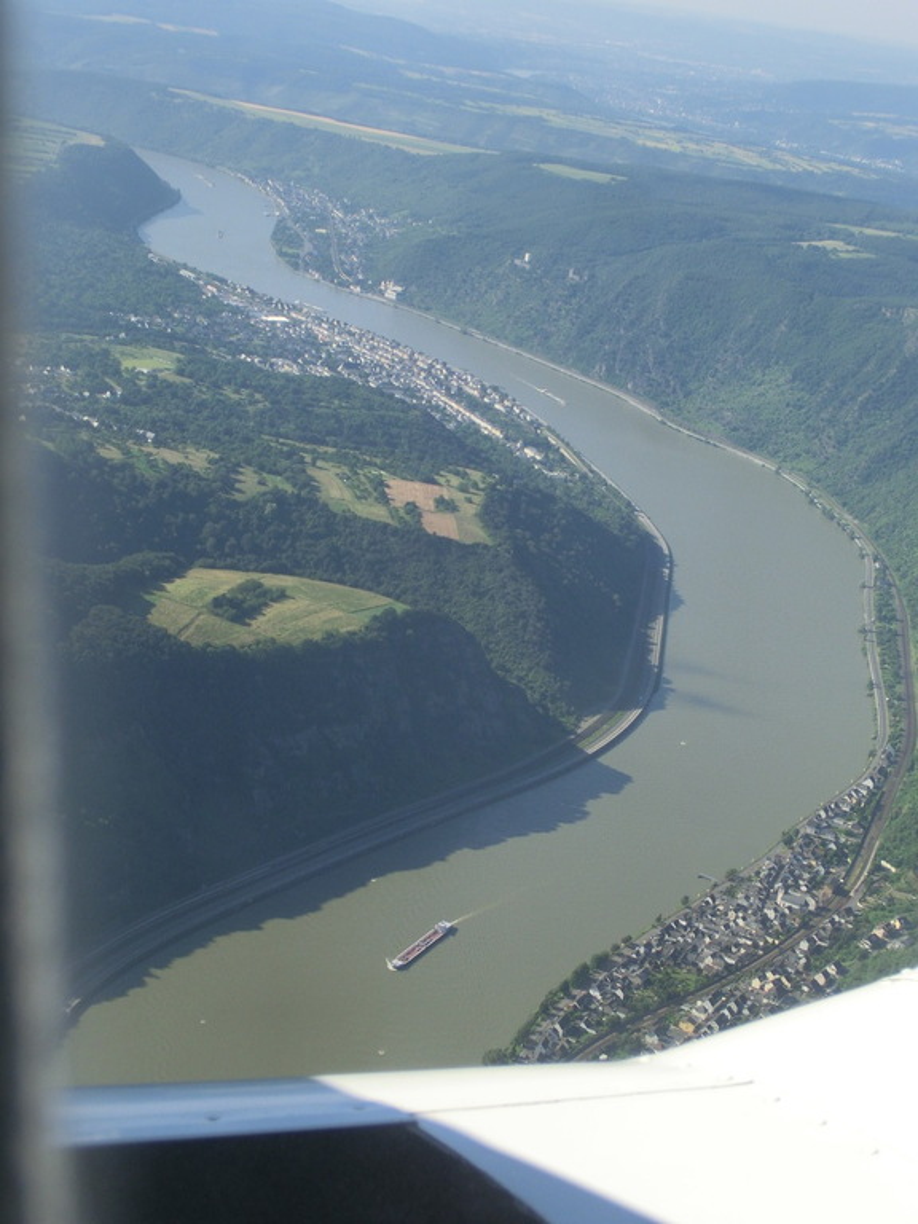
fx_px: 2440
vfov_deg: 28.2
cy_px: 612
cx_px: 459
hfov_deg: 21.3
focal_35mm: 69
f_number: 4.8
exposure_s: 1/500
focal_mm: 12.29
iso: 100
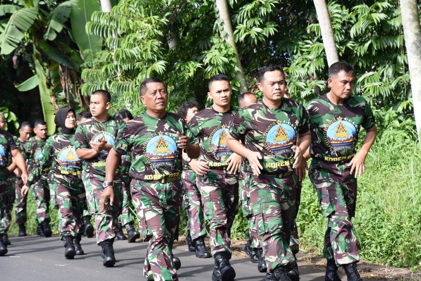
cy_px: 140
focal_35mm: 120
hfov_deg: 17.1
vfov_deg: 11.4
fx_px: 1403
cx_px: 210
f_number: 8
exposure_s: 1/500
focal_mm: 80
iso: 560
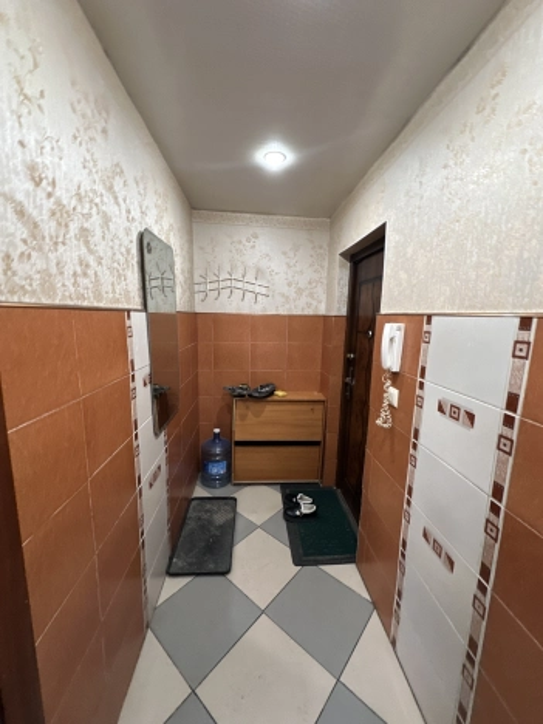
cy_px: 362
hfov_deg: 85.7
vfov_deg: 102.1
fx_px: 293
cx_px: 272
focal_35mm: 14
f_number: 2.2
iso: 400
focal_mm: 2.22
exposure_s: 1/50
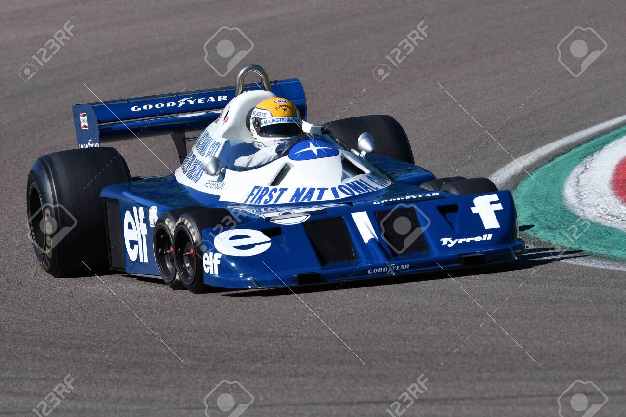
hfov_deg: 4.6
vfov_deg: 3.1
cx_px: 313
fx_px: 7823
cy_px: 208
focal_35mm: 450
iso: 200
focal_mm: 300
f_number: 7.1
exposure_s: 1/1250
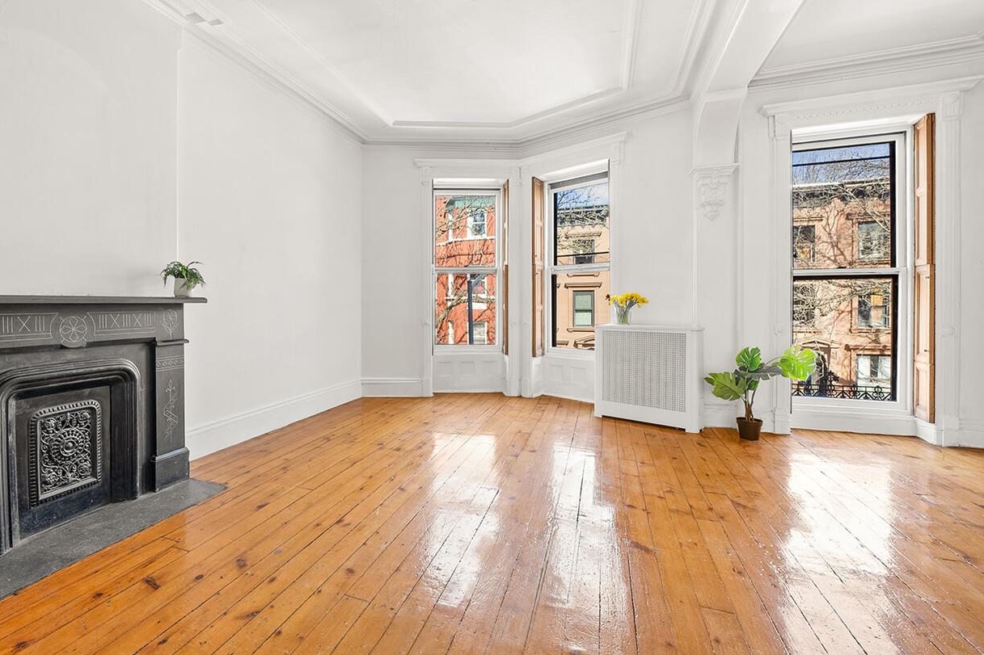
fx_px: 437
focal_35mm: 16
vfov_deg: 73.6
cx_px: 410
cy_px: 300
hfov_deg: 95.8
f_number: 7.1
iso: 200
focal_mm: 13
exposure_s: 1/1.67
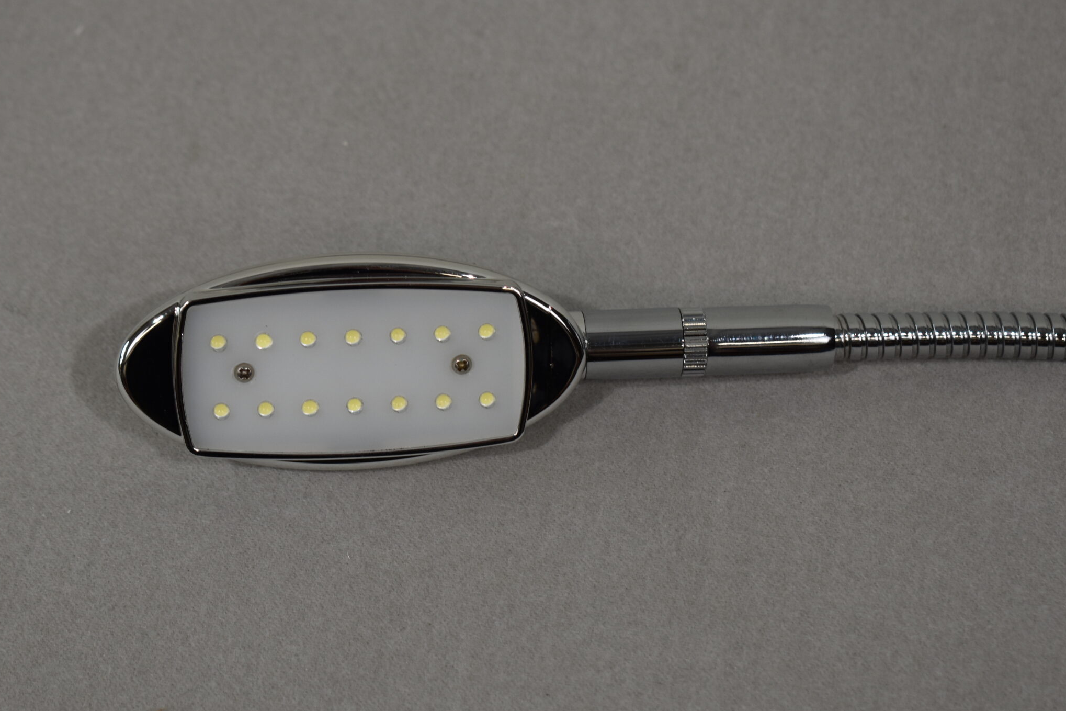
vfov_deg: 13.2
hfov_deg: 19.7
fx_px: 3069
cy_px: 357
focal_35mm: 104
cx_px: 444
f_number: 5.6
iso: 280
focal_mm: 55
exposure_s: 1/125
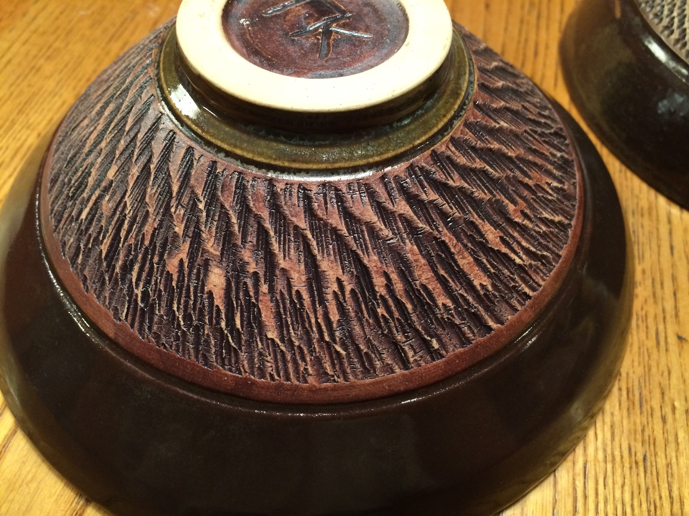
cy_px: 258
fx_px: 577
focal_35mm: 29
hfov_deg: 61.7
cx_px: 344
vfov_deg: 48.2
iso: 250
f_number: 2.2
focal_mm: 4.15
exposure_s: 1/30
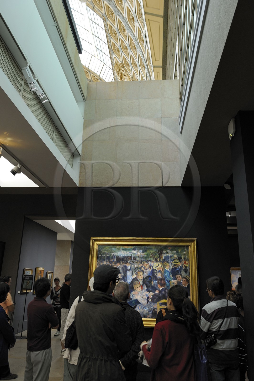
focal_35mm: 27
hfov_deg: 47.9
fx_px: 286
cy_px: 190
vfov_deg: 67.4
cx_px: 127
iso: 800
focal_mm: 27
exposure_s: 1/20
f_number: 5
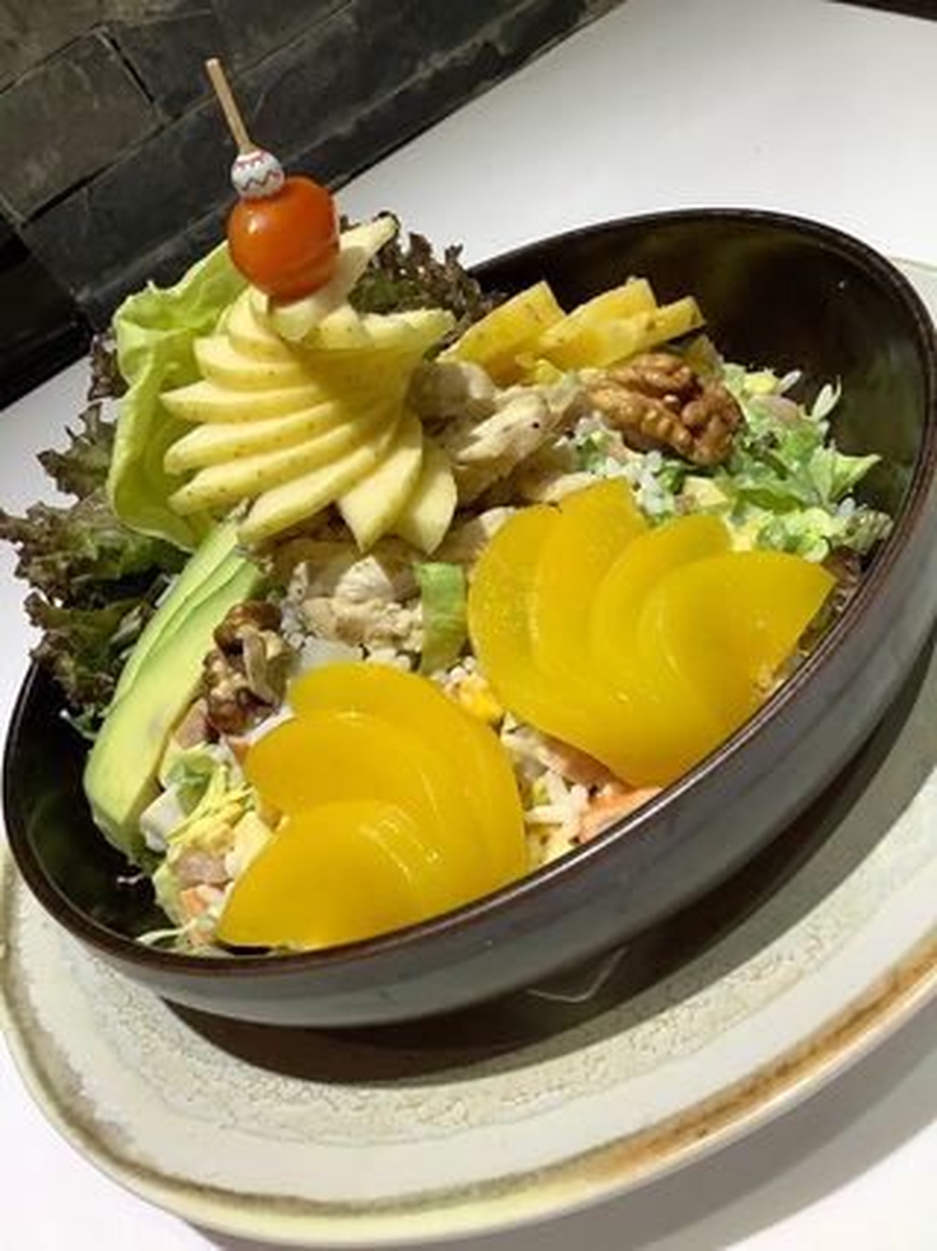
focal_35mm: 31
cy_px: 626
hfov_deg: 45.4
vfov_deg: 58.4
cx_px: 468
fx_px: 1119
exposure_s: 1/100
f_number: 2.4
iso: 80
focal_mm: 3.3
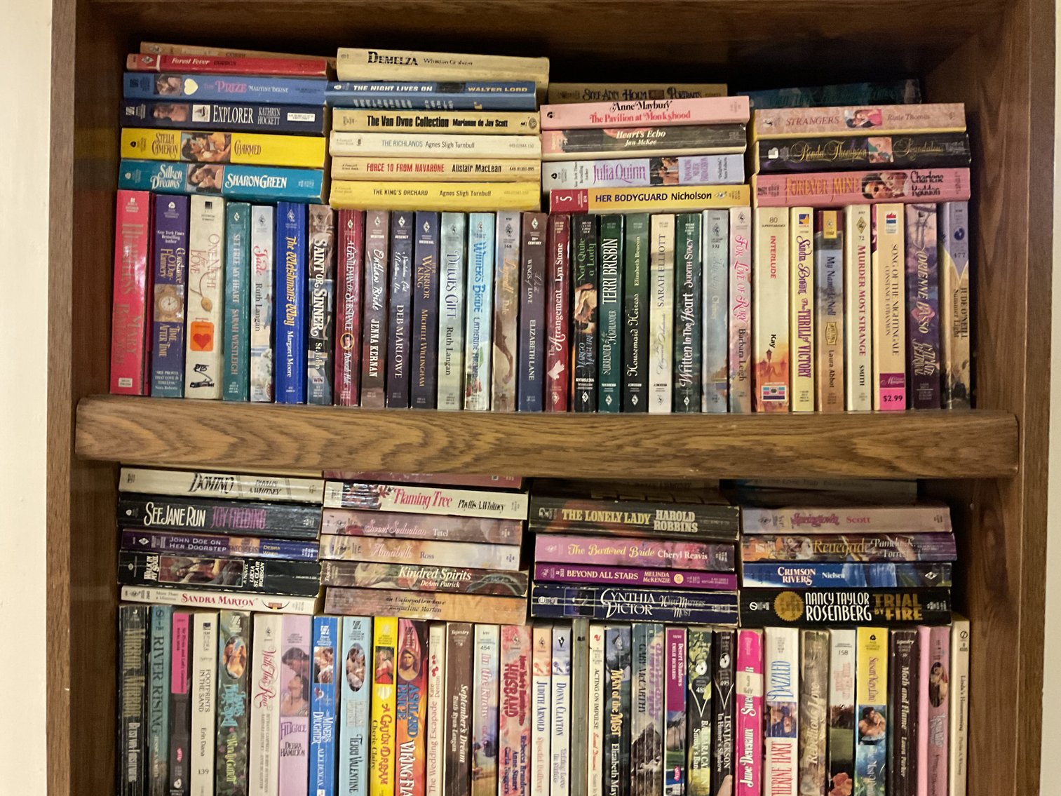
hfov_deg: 61.7
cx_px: 530
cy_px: 398
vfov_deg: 48.2
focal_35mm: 29
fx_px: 889
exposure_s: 1/30
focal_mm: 3
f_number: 1.8
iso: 320
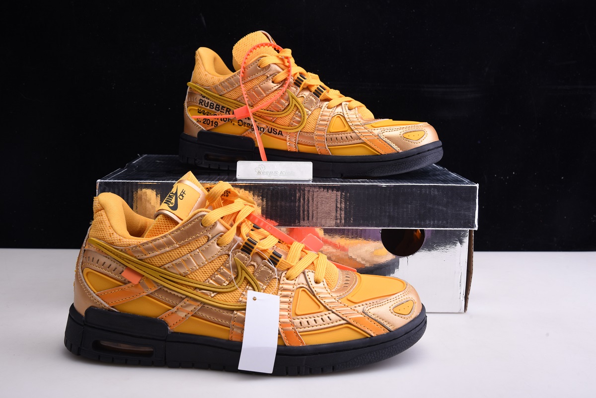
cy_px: 199
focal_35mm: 50
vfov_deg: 27.0
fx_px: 828
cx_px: 298
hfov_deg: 39.6
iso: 100
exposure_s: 1/160
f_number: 11
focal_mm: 50
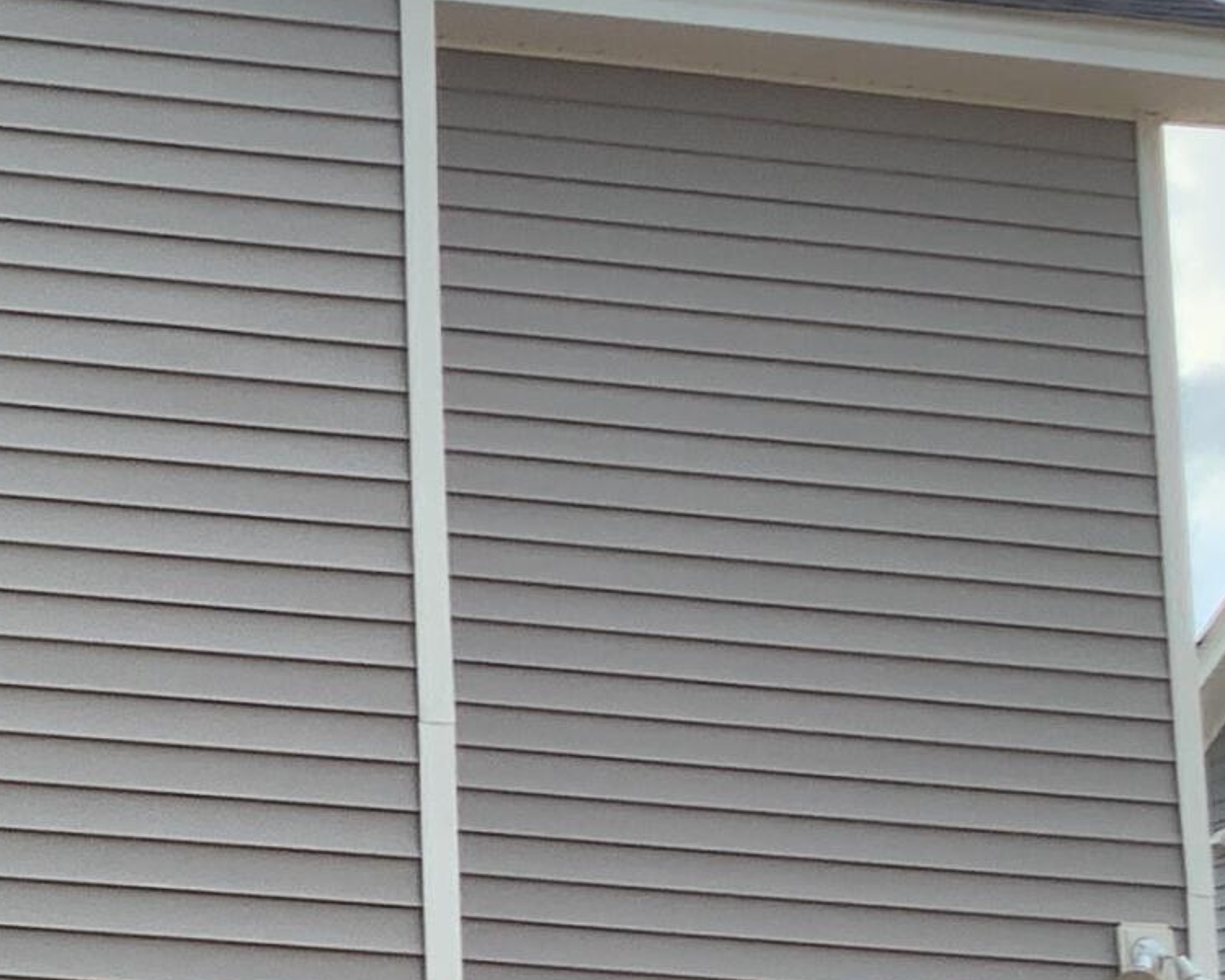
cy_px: 776
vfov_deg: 12.7
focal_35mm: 121
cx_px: -916
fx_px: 4387
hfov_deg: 14.2
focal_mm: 3.3
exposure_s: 1/128
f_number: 2.4
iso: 25
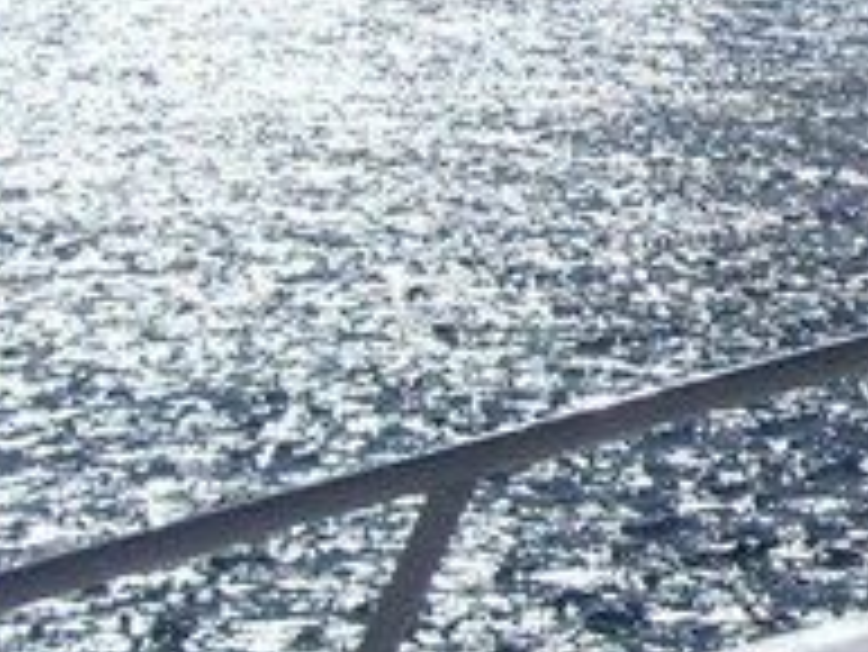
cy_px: 211
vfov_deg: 9.7
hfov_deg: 12.3
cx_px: 1300
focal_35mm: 153
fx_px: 3839
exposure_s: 1/1000
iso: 50
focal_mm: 6.1
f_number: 6.7
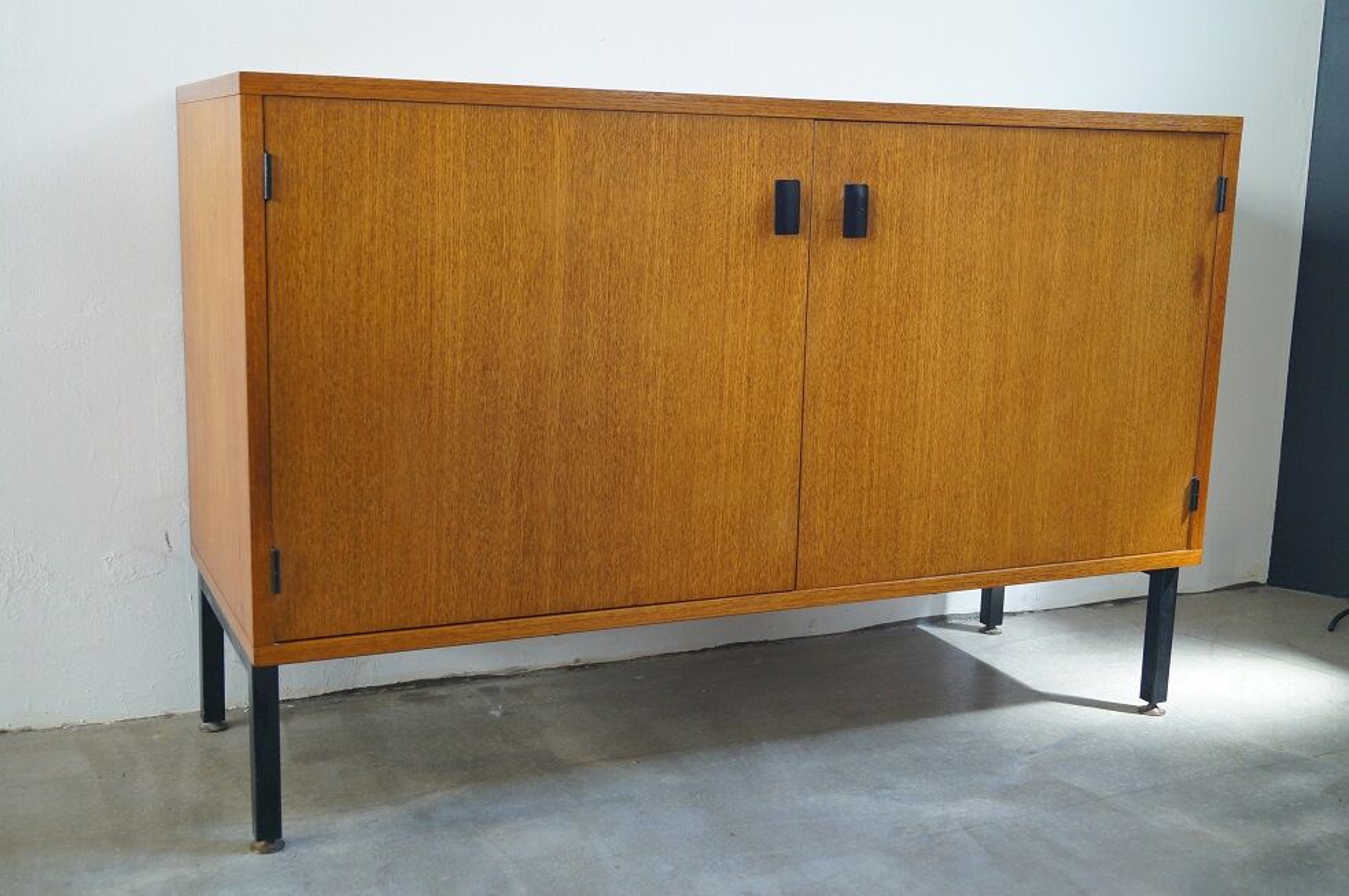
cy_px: 448
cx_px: 674
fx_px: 1460
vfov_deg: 34.1
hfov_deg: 49.6
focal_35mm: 39
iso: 1000
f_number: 4.5
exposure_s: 1/60
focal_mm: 26
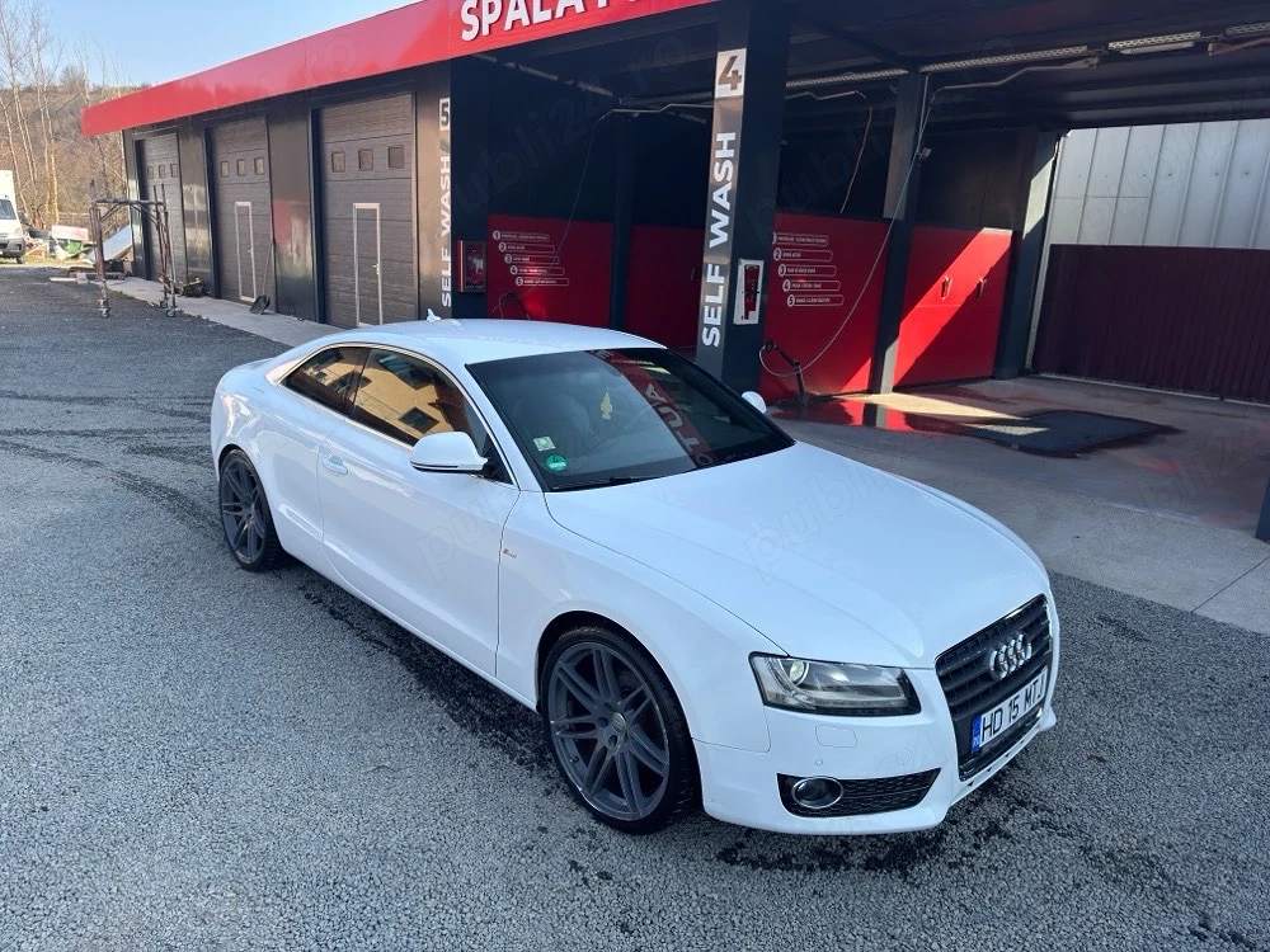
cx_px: 635
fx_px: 881
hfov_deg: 71.6
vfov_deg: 56.8
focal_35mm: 24
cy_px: 476
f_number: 1.78
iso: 100
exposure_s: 1/1698
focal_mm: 6.76
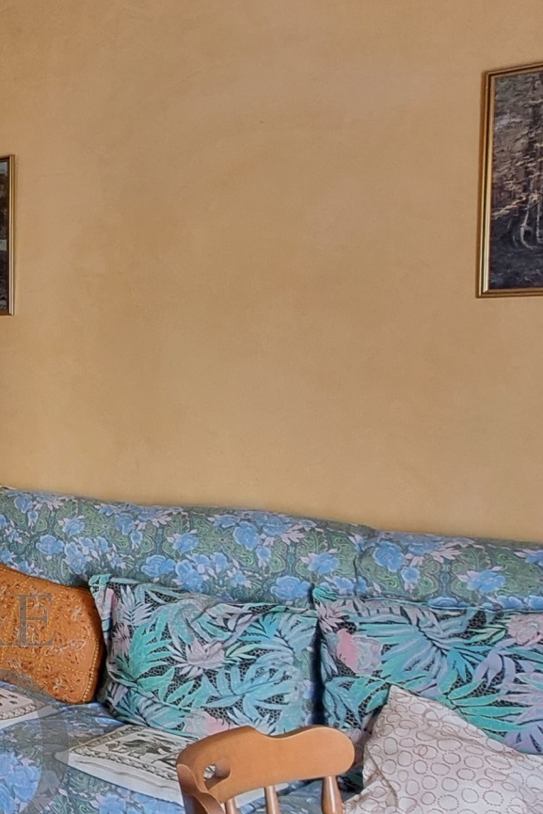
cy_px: 378
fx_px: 905
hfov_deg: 22.8
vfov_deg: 48.4
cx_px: -381
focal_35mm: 40
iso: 320
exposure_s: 1/60
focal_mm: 2.2
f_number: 2.2
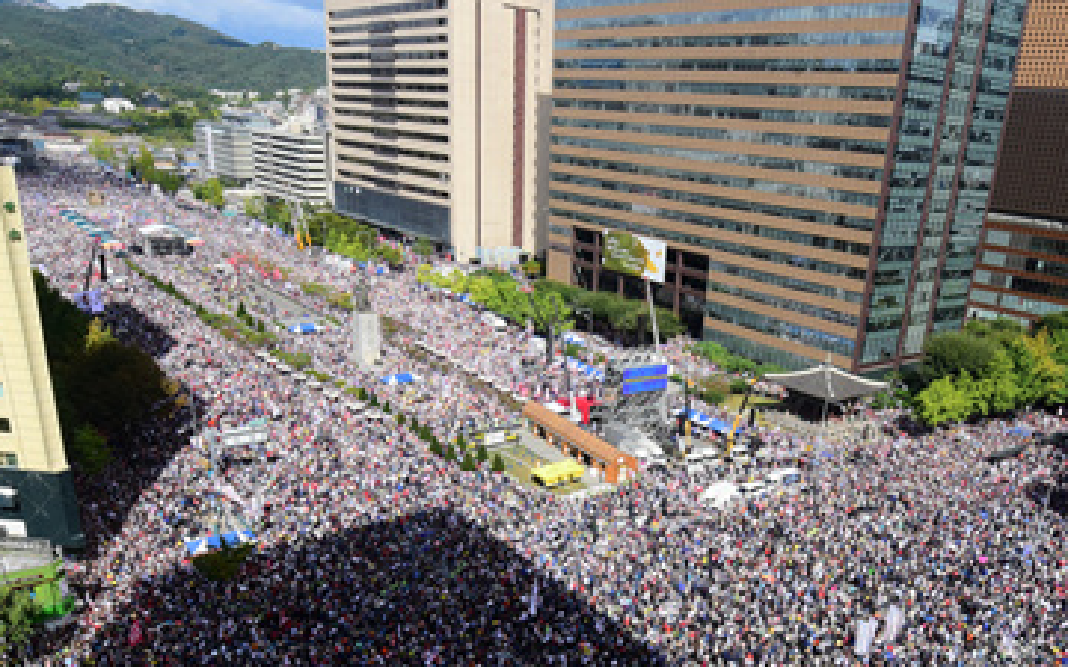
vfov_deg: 42.2
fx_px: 844
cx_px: 644
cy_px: 476
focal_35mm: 29
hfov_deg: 64.0
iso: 500
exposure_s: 1/250
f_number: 16
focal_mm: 16
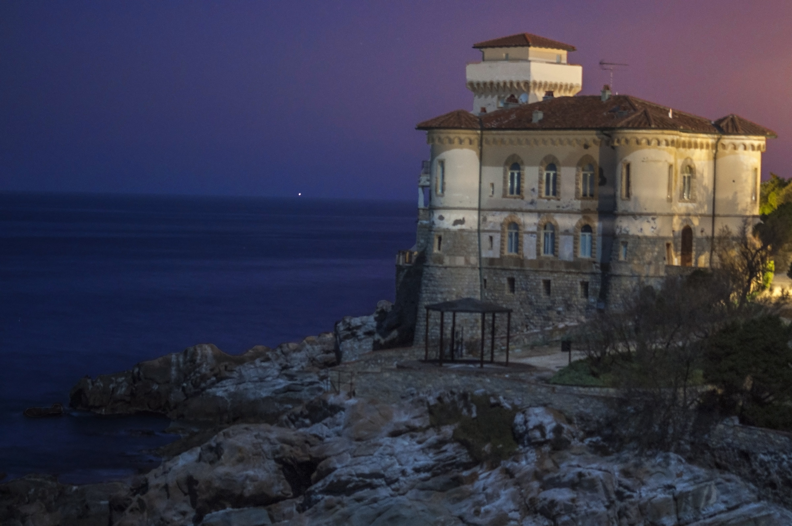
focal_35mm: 105
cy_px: 263
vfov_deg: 13.0
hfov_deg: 19.5
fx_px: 2307
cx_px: 396
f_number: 4
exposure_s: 10
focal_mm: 70
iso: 640
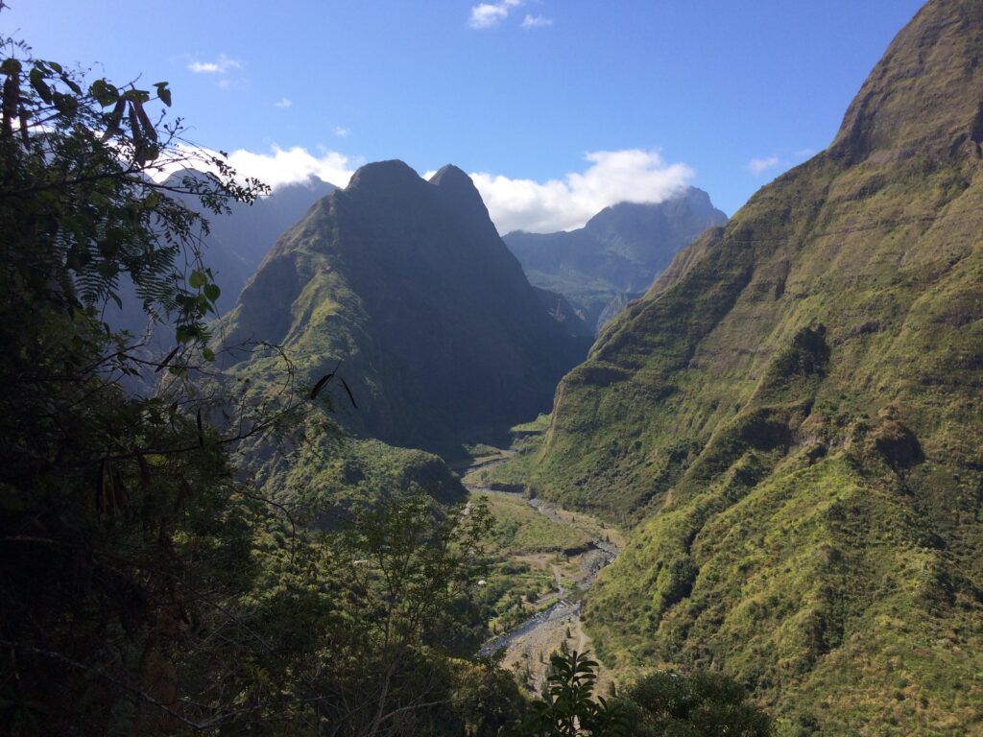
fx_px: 824
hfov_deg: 61.7
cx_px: 492
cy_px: 368
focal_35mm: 29
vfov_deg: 48.2
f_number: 2.2
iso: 32
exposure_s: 1/1786
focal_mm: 4.15
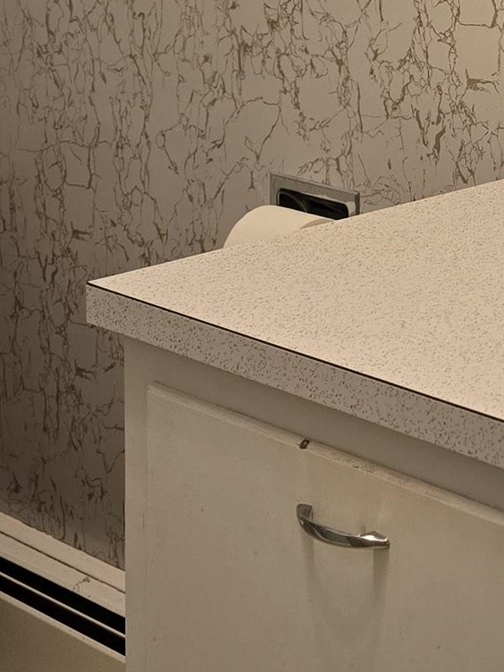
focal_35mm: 94
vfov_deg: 19.9
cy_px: -75
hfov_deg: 14.6
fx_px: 1825
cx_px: 770
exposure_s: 1/120
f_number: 1.7
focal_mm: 6.3
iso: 125
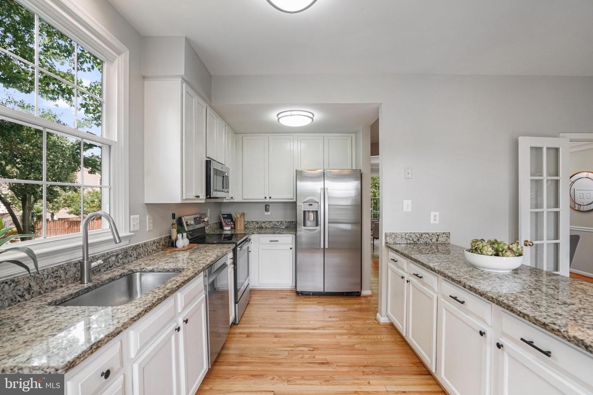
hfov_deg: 96.7
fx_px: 264
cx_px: 296
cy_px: 198
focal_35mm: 16
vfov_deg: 73.7
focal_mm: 16
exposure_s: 1/1250
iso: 1250
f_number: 8
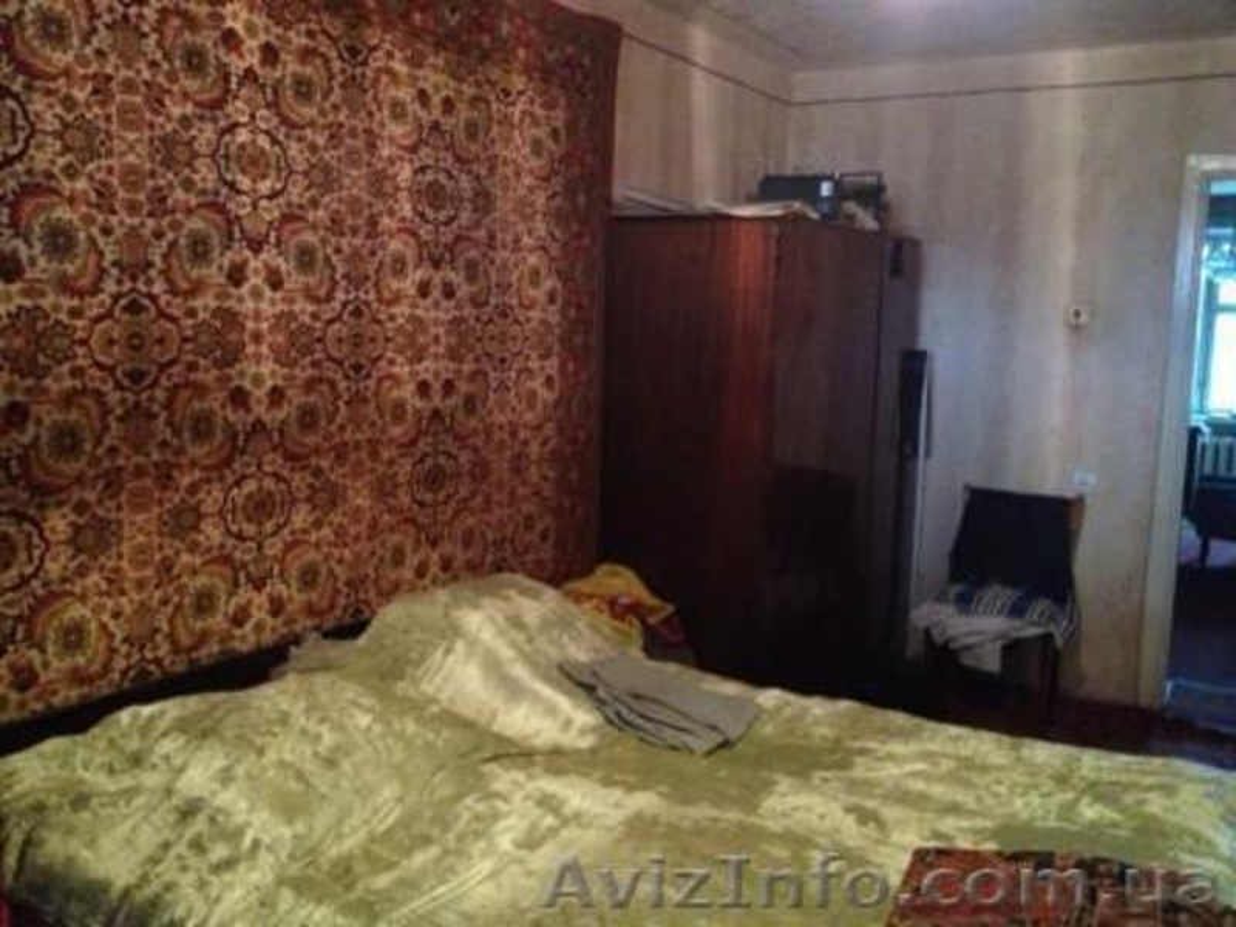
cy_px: 464
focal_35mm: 35
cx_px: 618
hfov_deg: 52.6
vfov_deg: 40.7
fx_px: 1250
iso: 800
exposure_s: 1/15
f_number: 2.4
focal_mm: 4.28
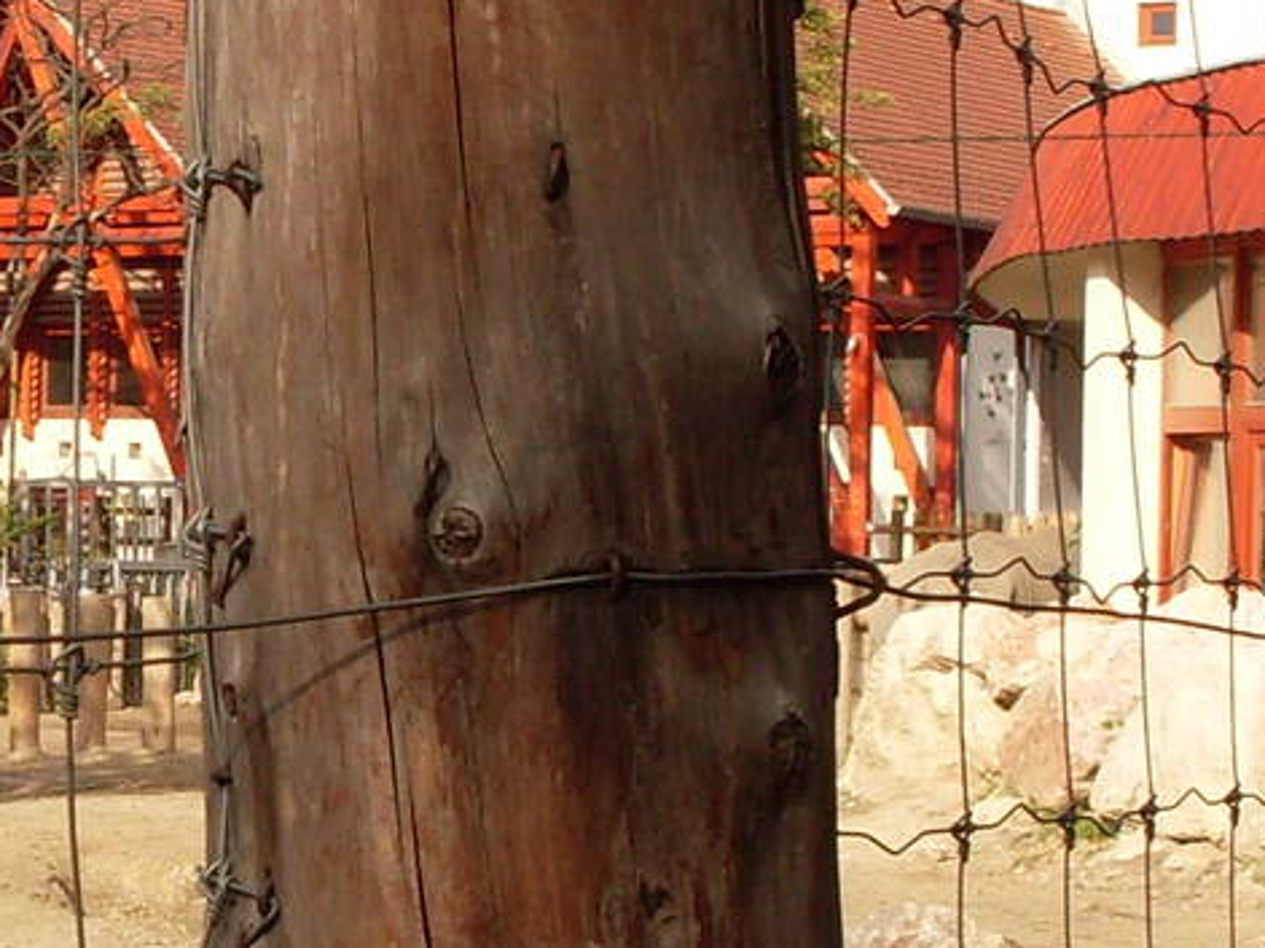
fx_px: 4713
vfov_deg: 11.5
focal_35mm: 129
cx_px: 35
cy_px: 572
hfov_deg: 15.1
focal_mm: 6.3
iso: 80
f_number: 8.4
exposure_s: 1/180
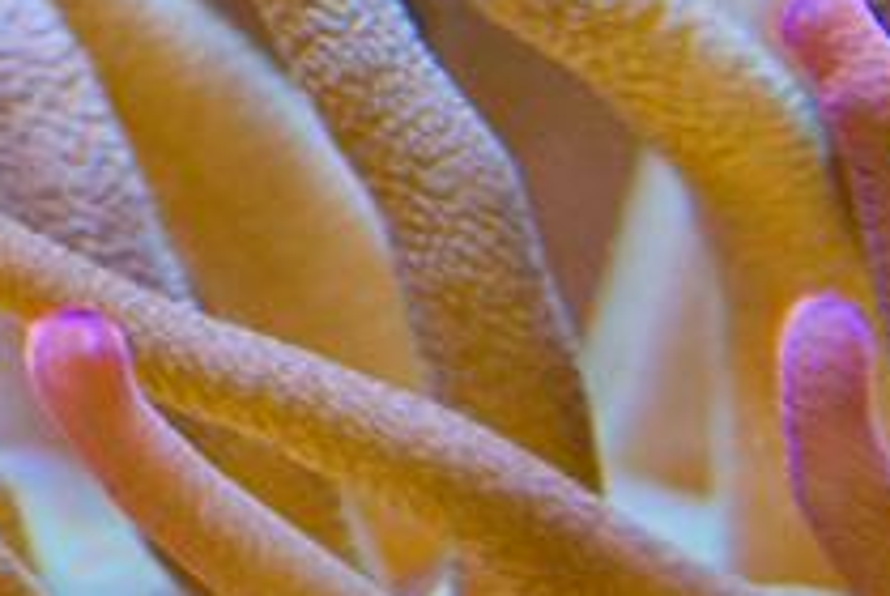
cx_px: 628
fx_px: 8615
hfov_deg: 5.9
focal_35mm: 348
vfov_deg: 4.0
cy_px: -38
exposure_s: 1/200
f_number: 6.3
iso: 1250
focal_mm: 42
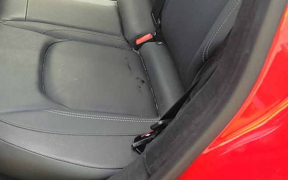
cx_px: -8
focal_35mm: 63
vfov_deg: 20.6
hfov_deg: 30.0
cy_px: 60
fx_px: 495
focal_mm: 6.7
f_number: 1.8
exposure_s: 1/59
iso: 68
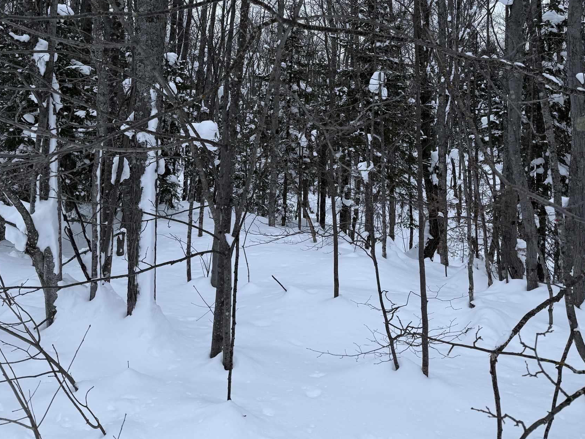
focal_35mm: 33
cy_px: 73
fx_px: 558
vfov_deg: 40.7
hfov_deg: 55.3
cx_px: 297
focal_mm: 6.76
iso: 80
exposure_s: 1/1250
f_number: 1.78
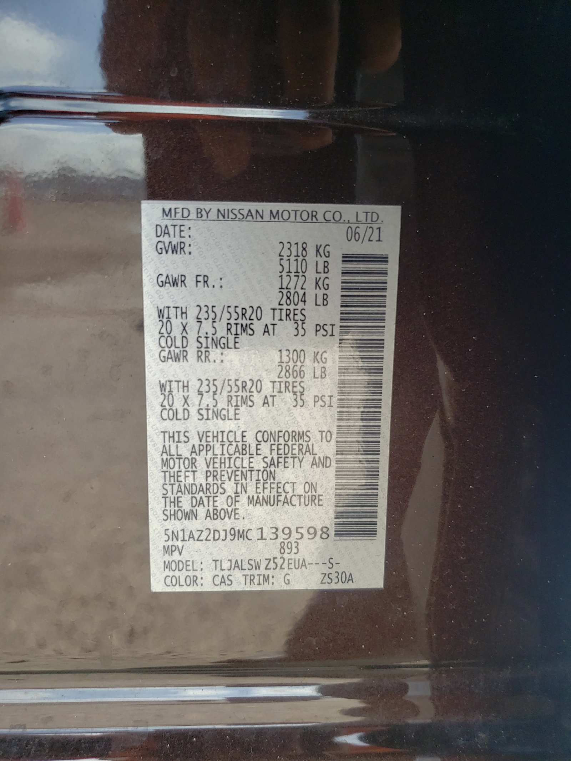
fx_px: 572
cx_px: 286
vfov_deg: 67.3
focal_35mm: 26
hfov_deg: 53.1
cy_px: 380
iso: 50
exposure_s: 1/357
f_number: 1.5
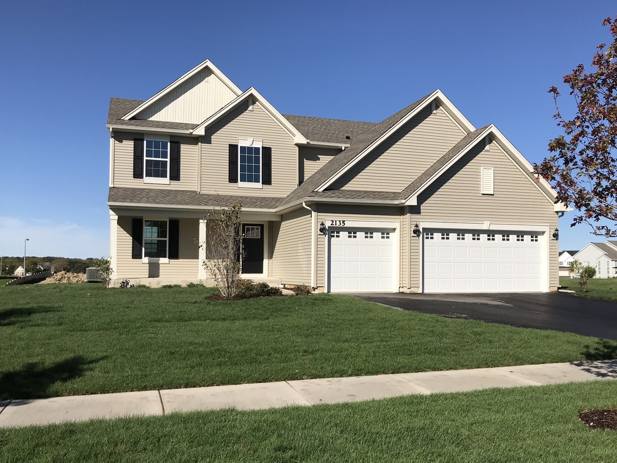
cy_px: 251
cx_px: 334
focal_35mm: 33
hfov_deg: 55.3
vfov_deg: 42.9
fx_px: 588
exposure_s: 1/3831
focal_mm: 3.99
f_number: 1.8
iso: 20
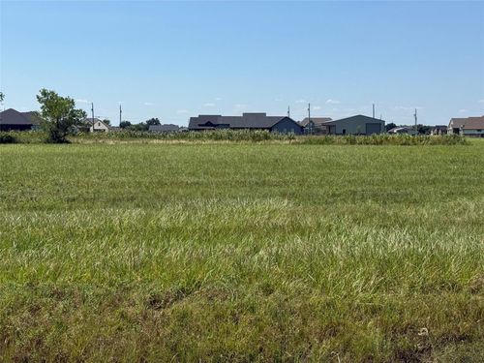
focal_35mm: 48
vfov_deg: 30.3
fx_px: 671
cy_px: 182
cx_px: 242
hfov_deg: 39.7
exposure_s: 1/5587
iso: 64
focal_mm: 6.76
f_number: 1.78
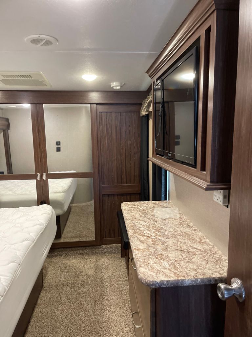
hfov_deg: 53.1
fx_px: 252
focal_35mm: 26
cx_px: 126
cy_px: 168
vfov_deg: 67.3
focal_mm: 5.1
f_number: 1.6
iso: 500
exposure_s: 1/60
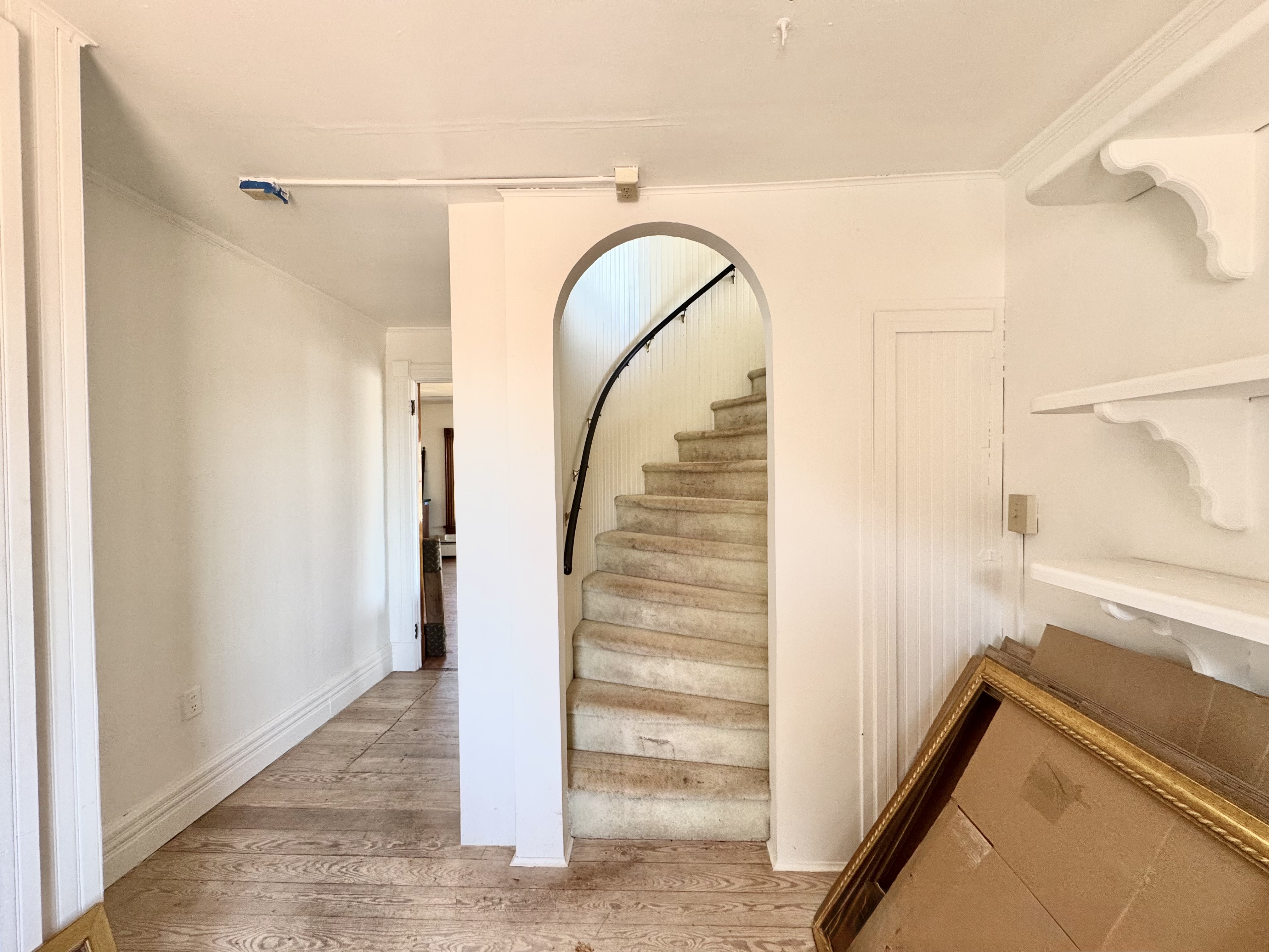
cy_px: 476
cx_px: 634
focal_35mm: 14
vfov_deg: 85.7
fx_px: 513
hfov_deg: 102.1
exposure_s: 1/99
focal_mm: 2.22
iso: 200
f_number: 2.2
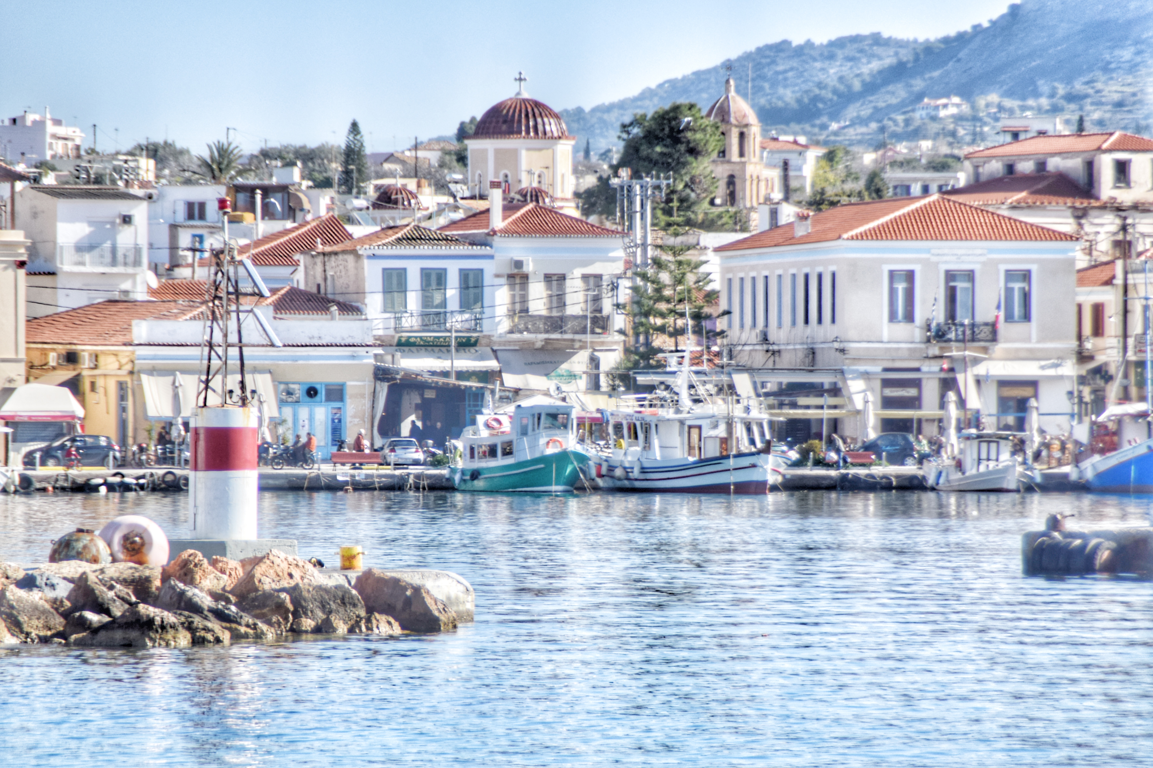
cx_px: 576
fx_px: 9608
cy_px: 384
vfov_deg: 4.6
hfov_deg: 6.9
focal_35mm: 300
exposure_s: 1/1600
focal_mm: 200
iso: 400
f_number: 6.3
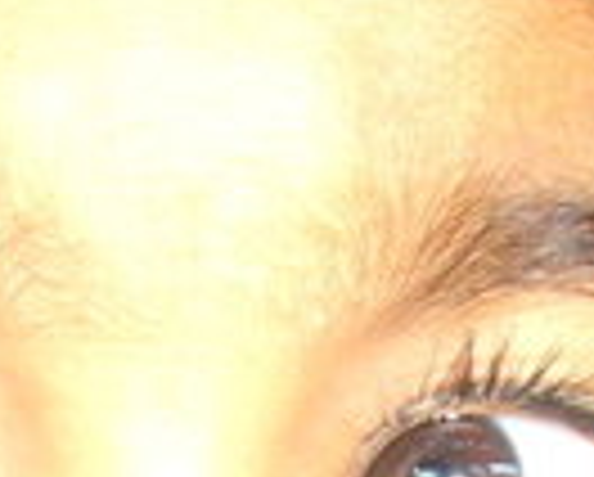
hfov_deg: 10.5
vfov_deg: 8.3
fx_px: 3169
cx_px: -126
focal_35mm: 180
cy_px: 806
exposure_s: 1/40
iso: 200
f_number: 2.7
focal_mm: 6.2
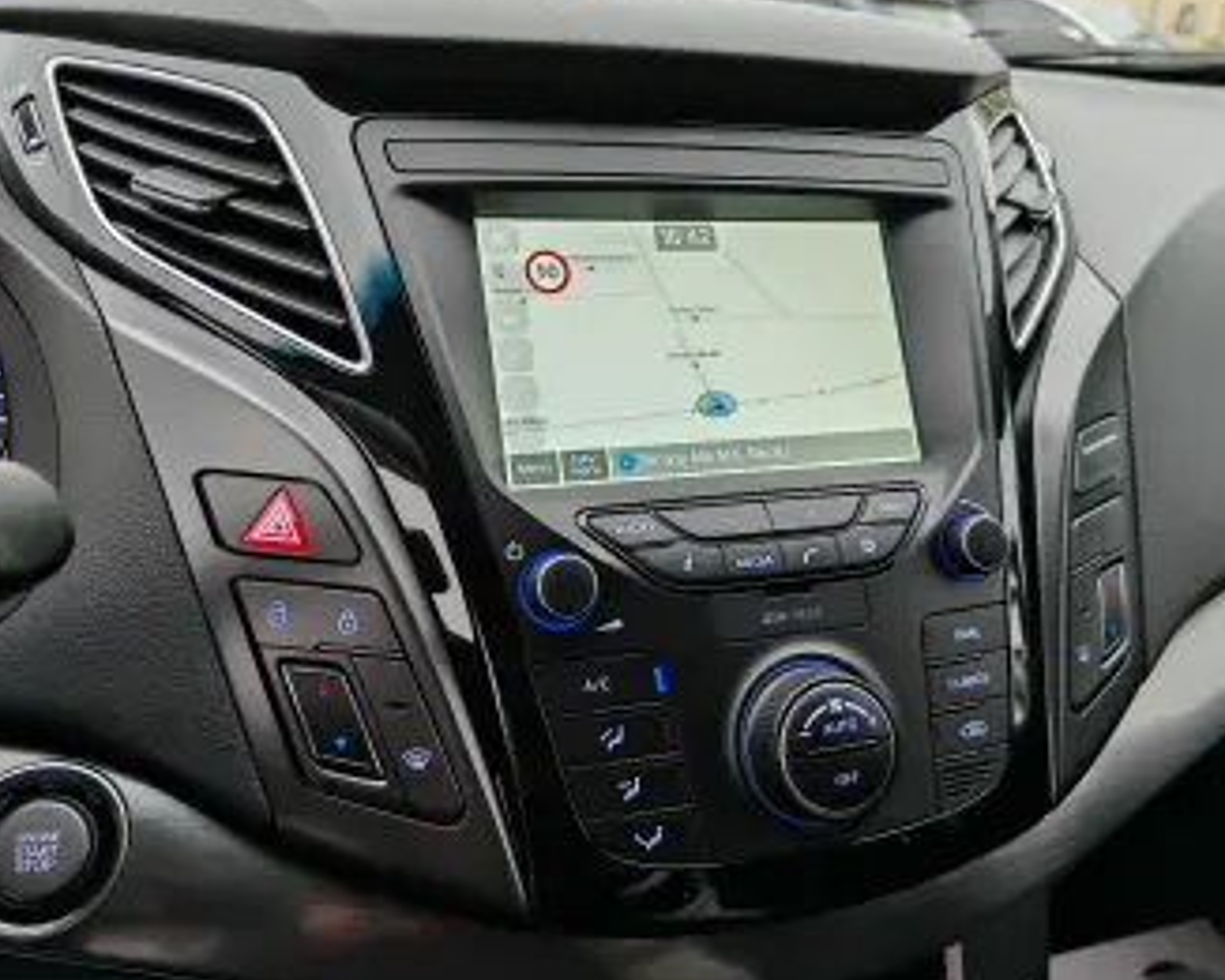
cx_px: 639
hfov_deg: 62.2
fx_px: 1015
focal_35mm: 28
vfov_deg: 51.5
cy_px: 481
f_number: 1.6
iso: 80
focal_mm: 5.4
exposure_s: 1/100
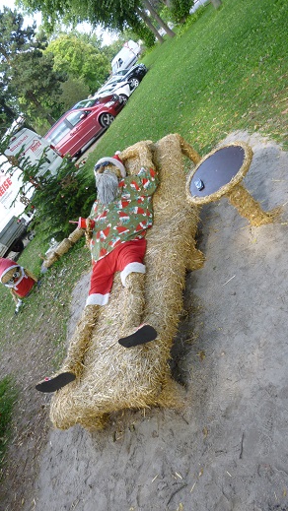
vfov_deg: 67.9
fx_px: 380
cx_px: 138
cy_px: 254
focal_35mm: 28
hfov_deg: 41.5
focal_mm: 4.5
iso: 100
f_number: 3.1
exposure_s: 1/100
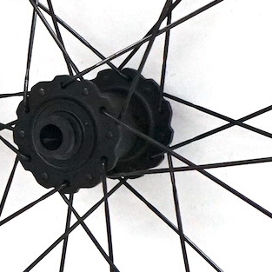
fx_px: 1974
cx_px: -118
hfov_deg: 7.8
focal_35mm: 222
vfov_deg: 7.9
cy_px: 51
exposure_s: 1/160
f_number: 4
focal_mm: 39
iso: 3200
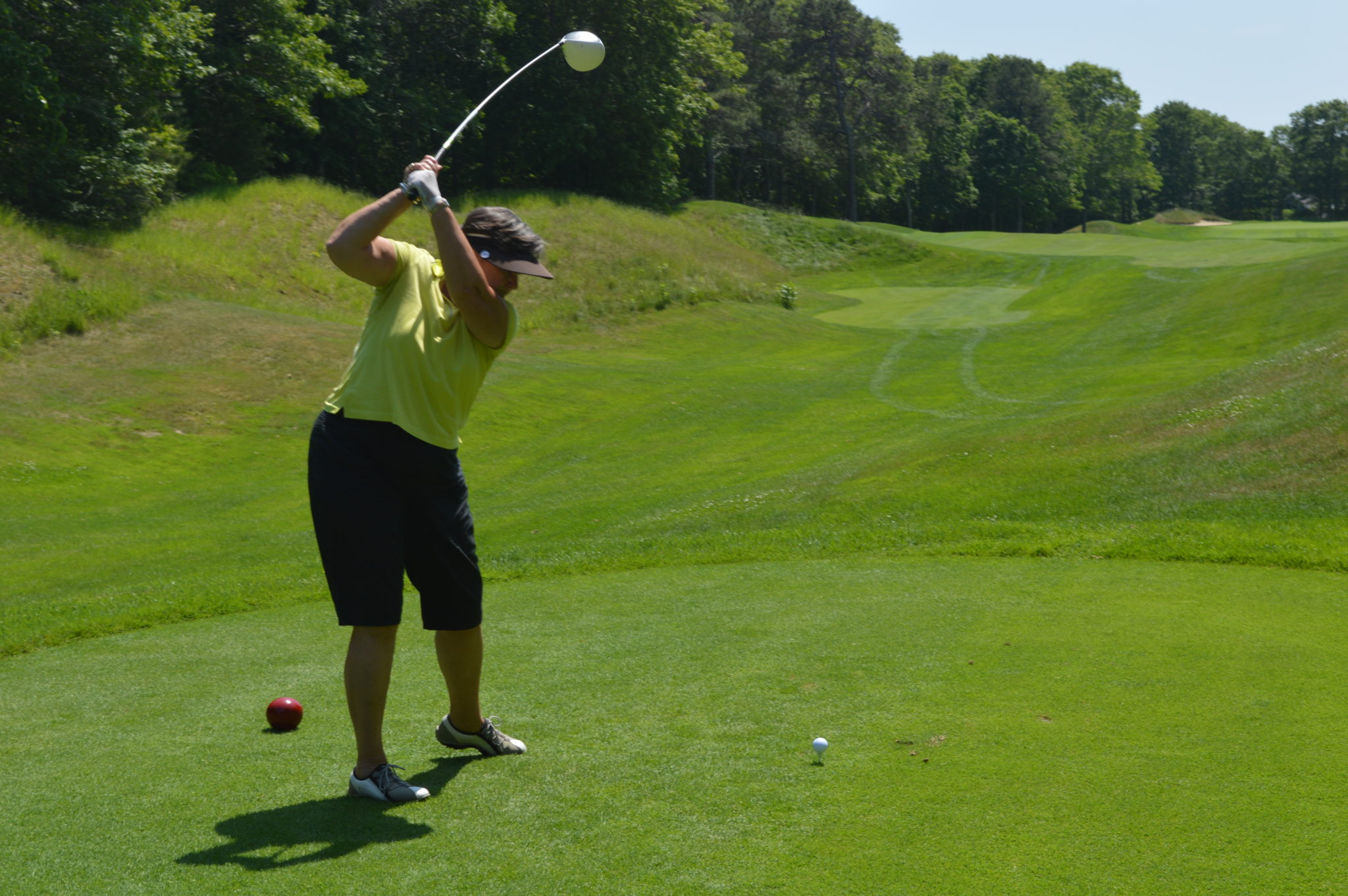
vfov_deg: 20.1
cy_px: 448
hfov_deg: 29.9
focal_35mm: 68
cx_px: 674
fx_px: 2525
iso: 100
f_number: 7.1
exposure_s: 1/200
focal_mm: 45
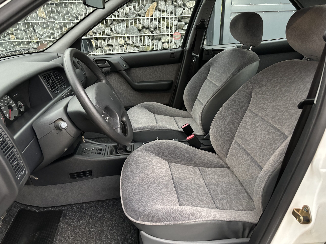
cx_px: 163
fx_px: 245
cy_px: 122
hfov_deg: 67.3
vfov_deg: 53.1
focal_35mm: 26
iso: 640
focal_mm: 5.96
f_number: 1.6
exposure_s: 1/33
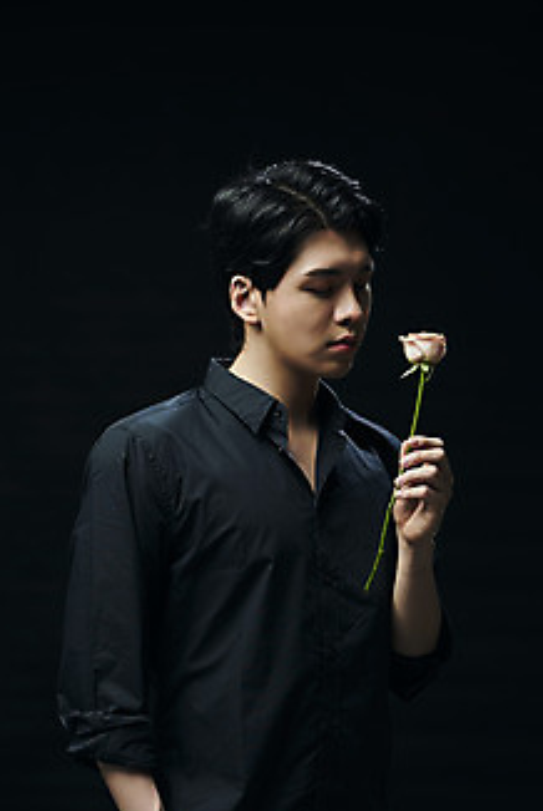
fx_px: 2077
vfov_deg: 22.1
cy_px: 490
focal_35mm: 92
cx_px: 243
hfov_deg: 14.9
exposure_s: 1/125
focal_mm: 75
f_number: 4
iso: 64
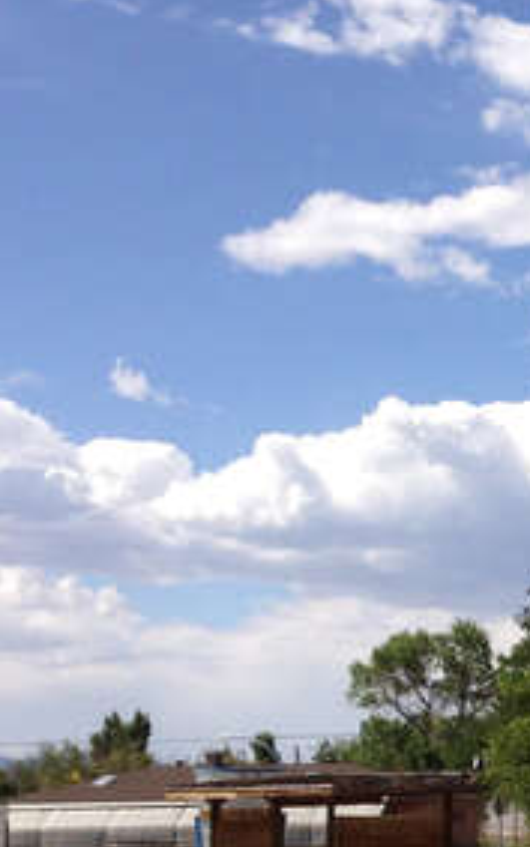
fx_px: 2287
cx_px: 979
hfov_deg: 12.1
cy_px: 724
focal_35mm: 99
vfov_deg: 20.7
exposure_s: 1/2088
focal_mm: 4.13
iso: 50
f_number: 2.4
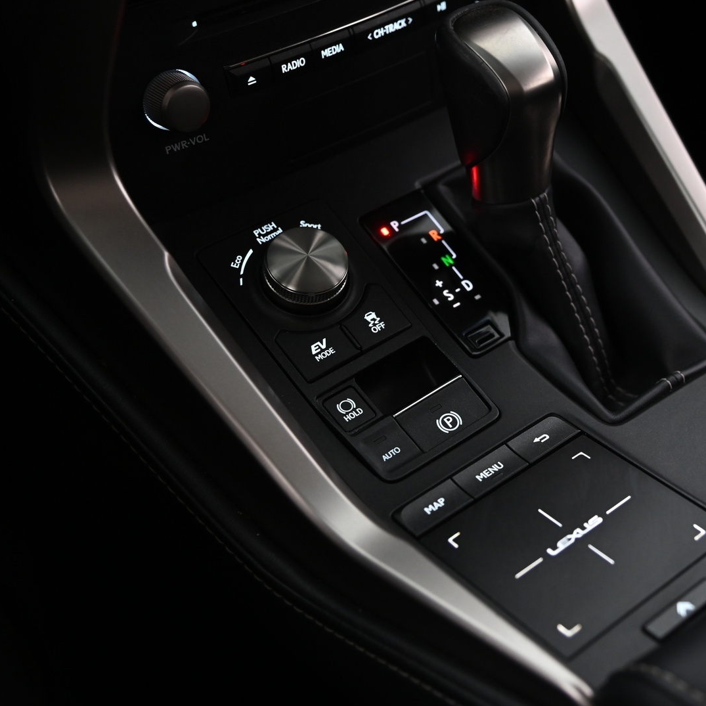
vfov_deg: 29.1
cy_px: 353
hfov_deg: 28.7
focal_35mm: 59
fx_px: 1361
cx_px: 525
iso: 2000
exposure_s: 1/20
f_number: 4
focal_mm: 46
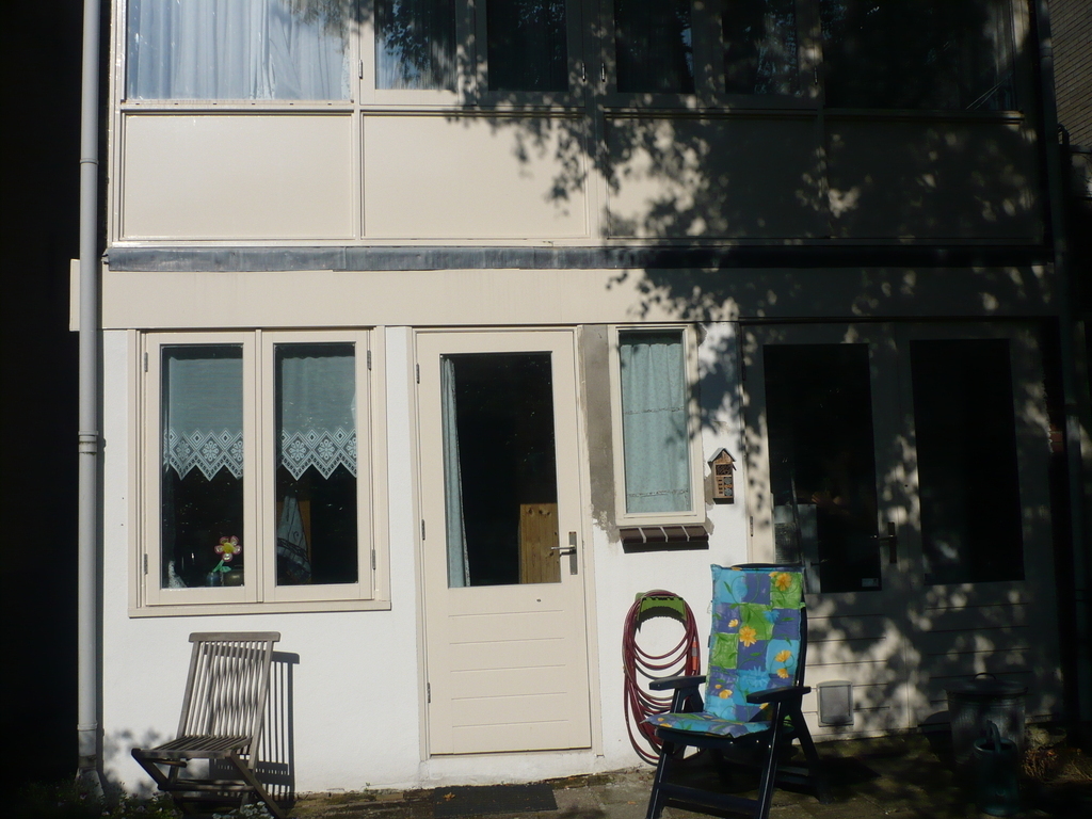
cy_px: 410
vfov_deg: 40.7
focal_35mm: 35
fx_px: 1104
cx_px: 546
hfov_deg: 52.6
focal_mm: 5.8
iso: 100
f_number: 8
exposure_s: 1/640
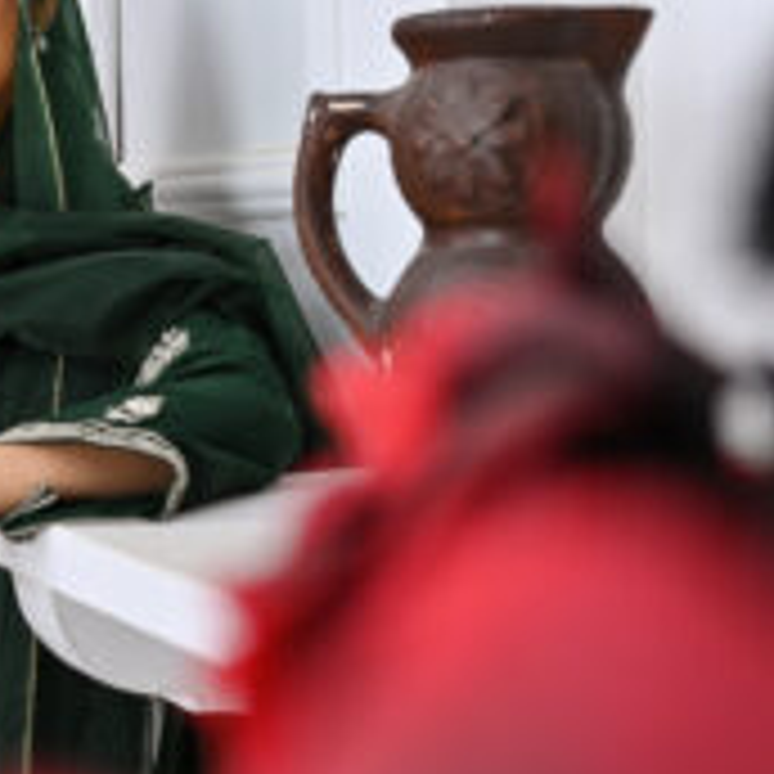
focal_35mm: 78
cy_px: 218
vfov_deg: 22.0
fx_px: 1973
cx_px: 104
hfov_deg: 21.8
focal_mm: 35
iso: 320
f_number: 4
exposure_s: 1/160
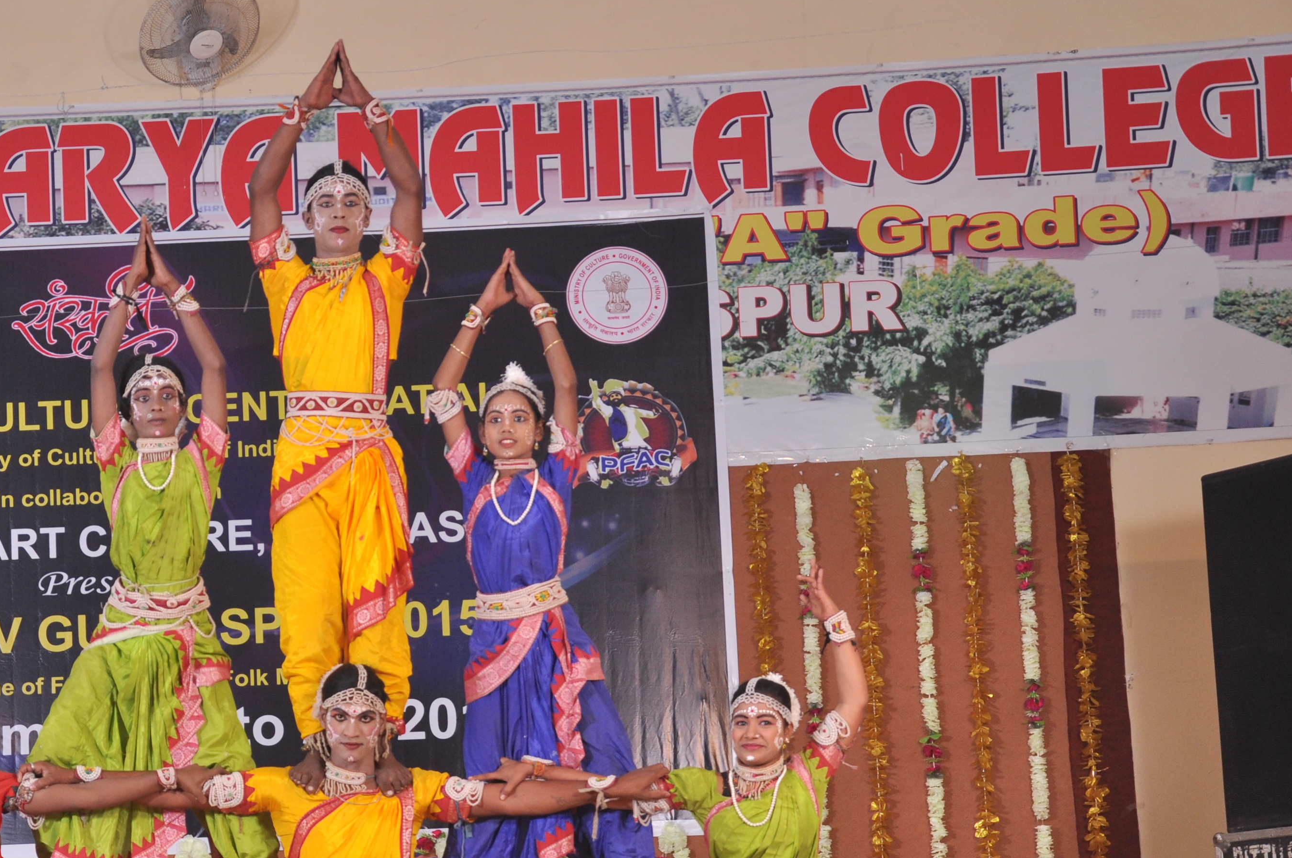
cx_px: 283
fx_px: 3262
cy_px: 674
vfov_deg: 14.9
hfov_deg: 22.1
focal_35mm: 91
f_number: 5.6
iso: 320
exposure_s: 1/125
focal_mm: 38
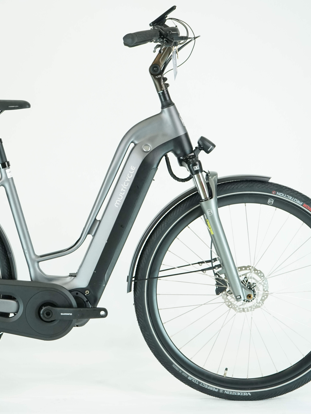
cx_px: 73
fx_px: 994
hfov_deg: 17.7
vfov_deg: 23.6
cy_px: 209
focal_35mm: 83
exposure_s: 1/200
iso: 1600
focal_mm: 57
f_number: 5.6
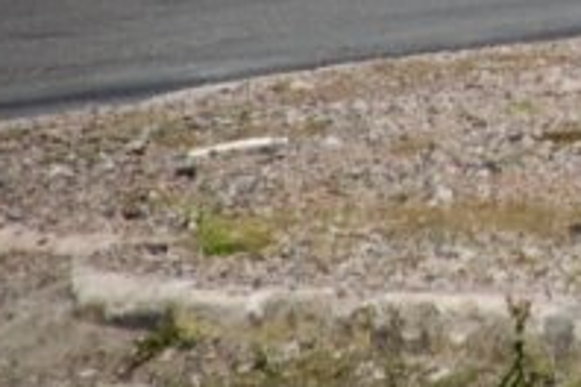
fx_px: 12145
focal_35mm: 753
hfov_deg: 2.7
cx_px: 854
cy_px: -199
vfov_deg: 1.8
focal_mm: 155
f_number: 6
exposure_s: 1/1000
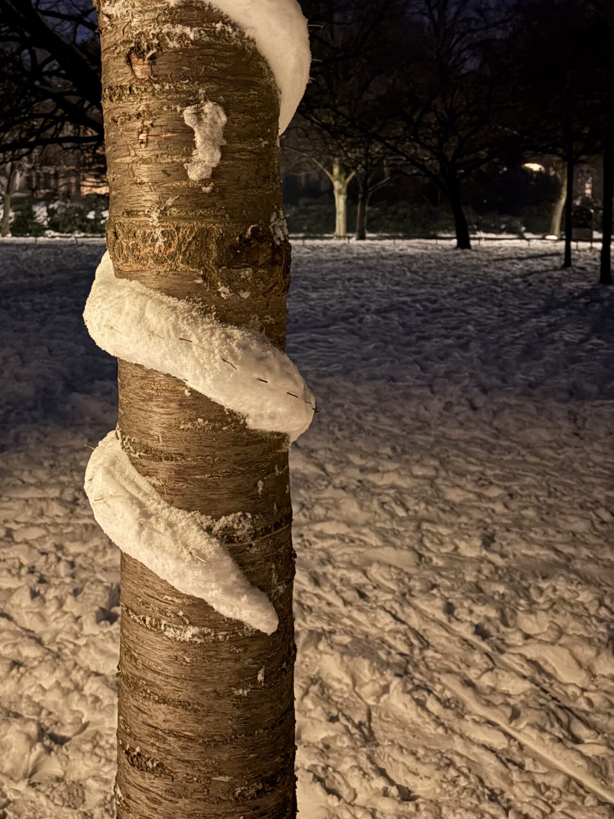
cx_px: 190
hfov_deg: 39.1
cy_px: 262
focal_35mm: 36
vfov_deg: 50.3
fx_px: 851
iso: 1600
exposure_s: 1/9
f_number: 1.6
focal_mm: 5.96
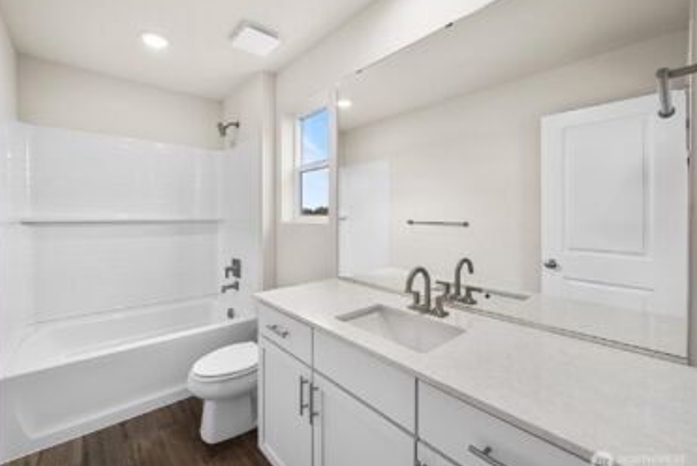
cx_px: 323
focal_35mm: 14
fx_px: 271
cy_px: 228
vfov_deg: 81.3
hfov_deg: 104.0
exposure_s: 1/30
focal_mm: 13
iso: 400
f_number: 7.1
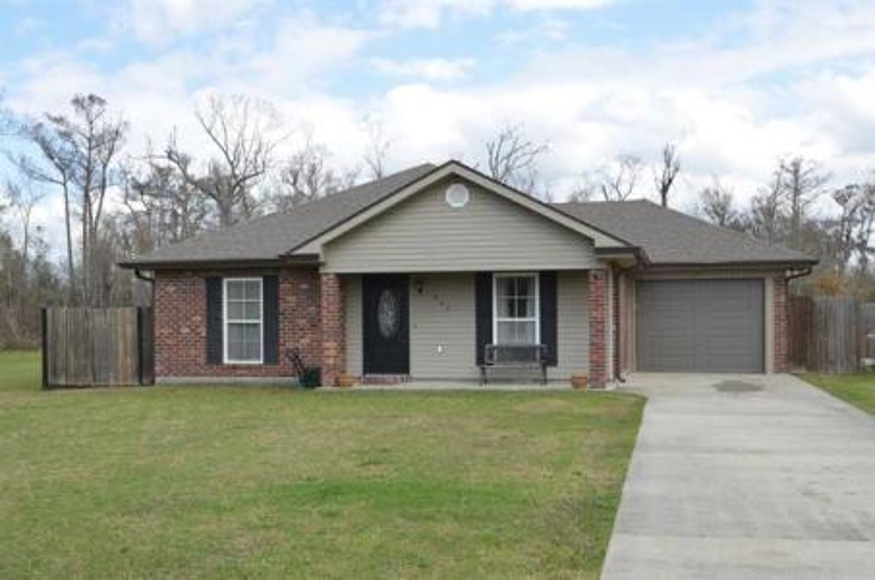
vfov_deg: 36.7
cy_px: 290
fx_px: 873
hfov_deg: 53.2
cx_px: 438
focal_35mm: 36
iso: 160
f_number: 8
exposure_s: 1/250
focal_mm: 24
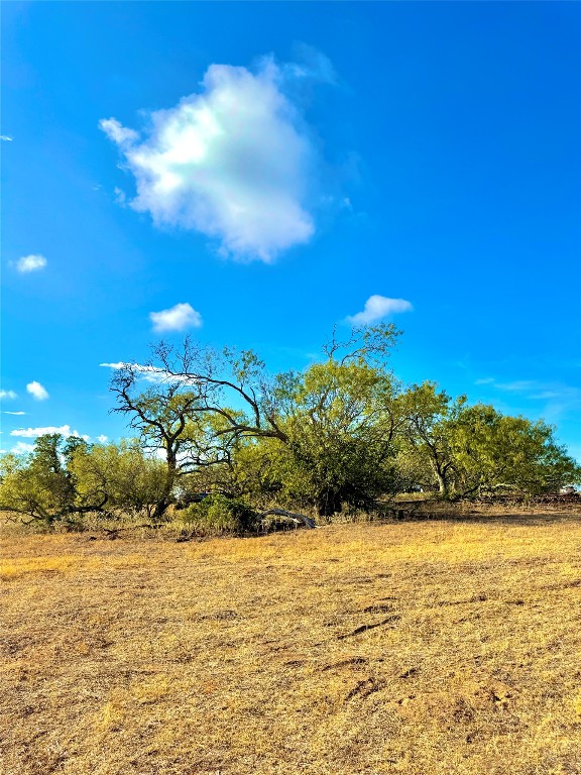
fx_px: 537
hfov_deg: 56.8
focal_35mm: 24
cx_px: 290
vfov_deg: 71.6
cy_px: 388
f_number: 1.78
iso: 80
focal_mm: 6.76
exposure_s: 1/5814
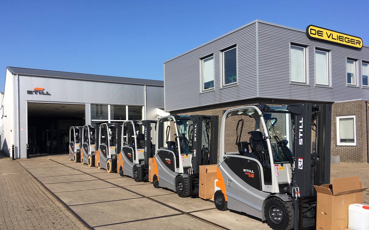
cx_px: 184
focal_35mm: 31
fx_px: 312
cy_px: 133
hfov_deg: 61.2
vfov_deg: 40.5
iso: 25
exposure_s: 1/1508
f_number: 2.2
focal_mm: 4.15
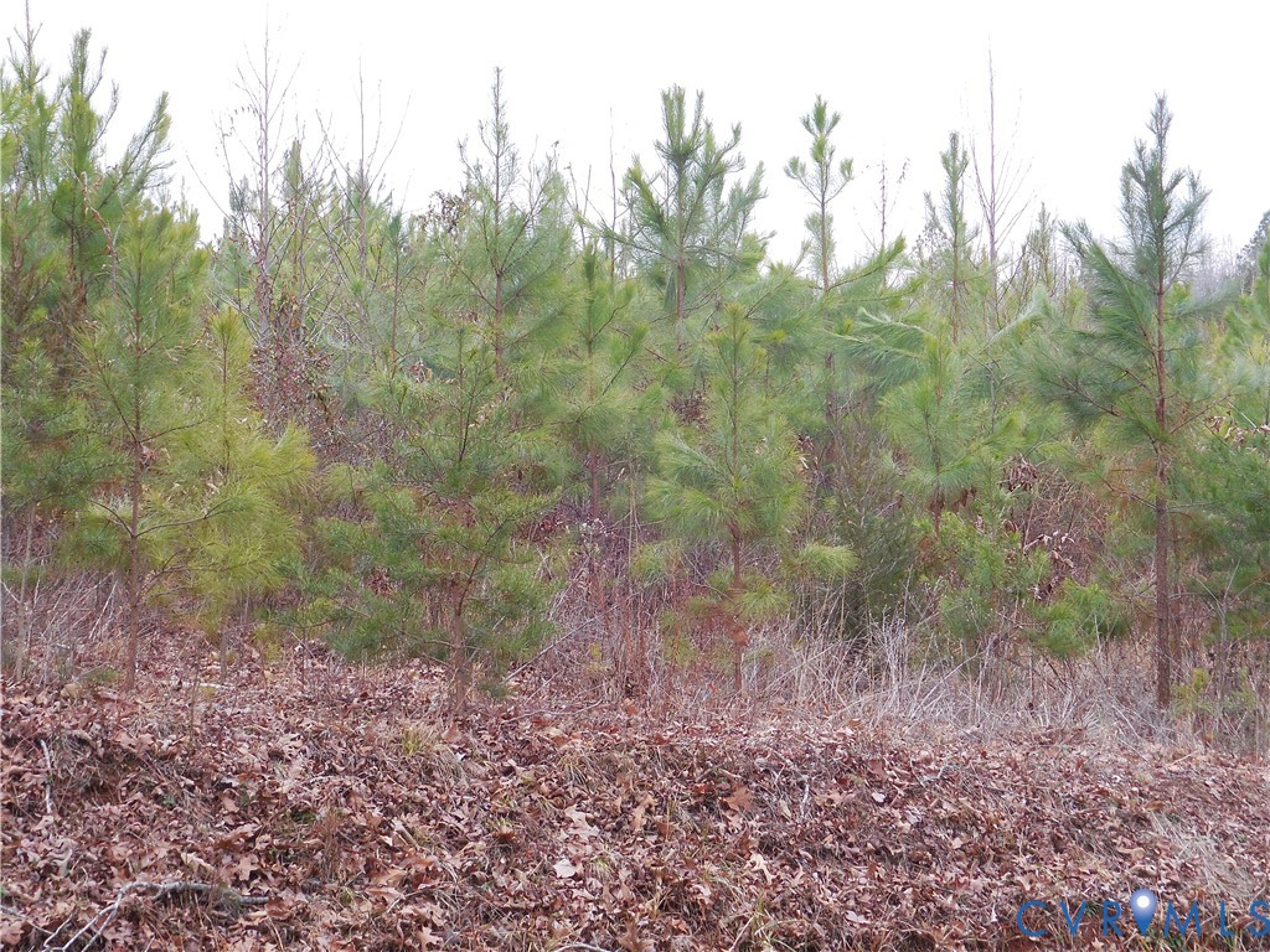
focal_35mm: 77
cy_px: 476
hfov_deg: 25.3
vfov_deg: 19.1
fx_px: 2825
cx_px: 635
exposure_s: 1/30
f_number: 5.5
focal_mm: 13.8
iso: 125
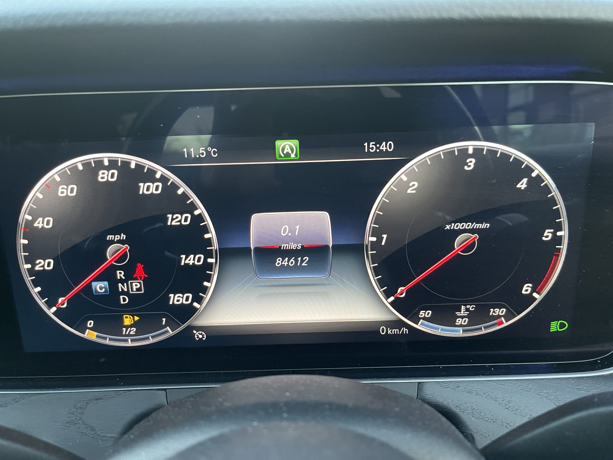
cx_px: 306
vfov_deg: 54.9
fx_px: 443
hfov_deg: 69.4
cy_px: 230
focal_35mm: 25
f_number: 1.6
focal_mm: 5.1
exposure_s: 1/55
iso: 400
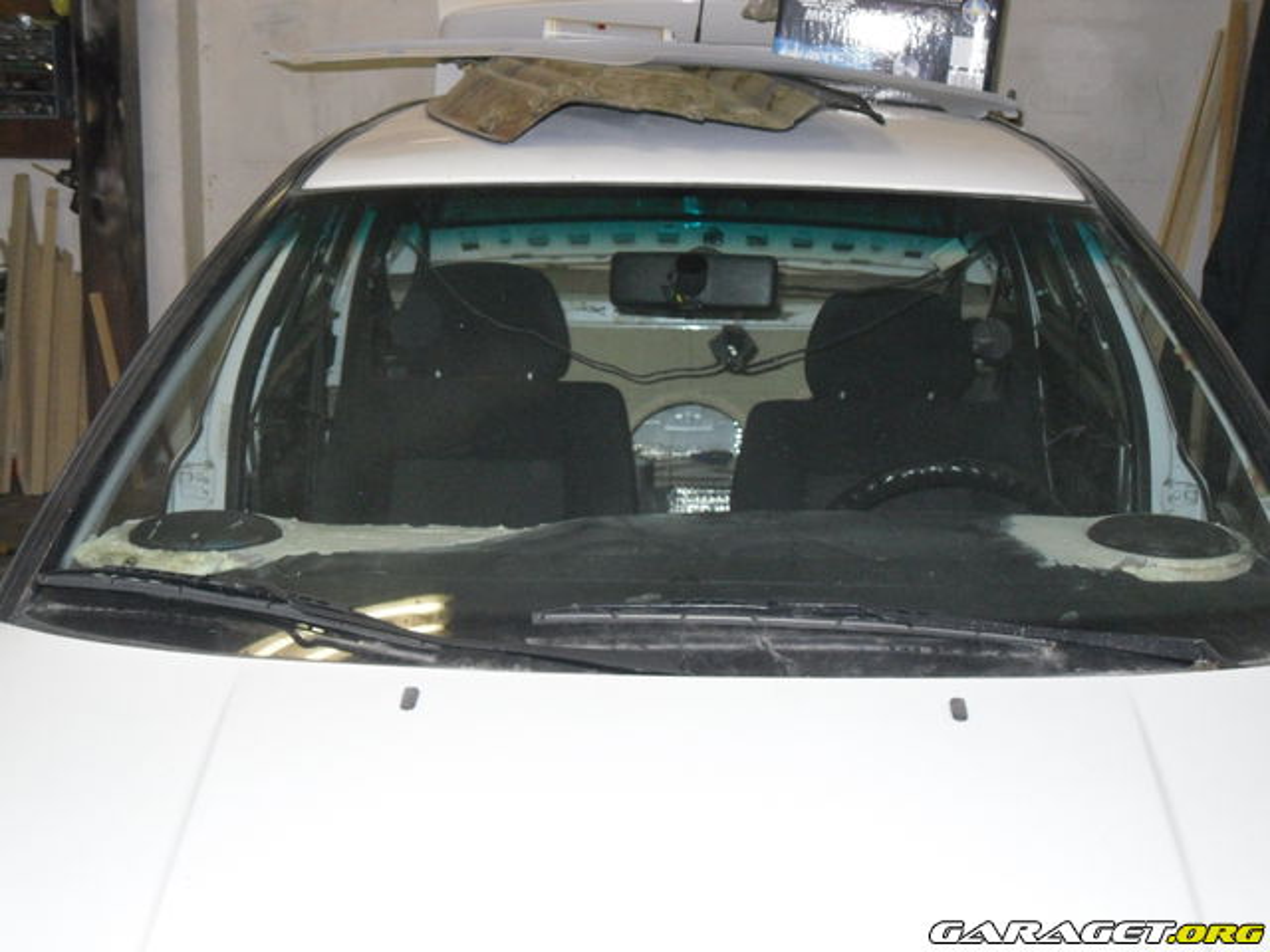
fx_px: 2018
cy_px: 476
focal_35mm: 55
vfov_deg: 26.6
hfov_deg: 34.9
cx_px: 635
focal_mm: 9.83
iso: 400
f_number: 4
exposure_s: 1/53
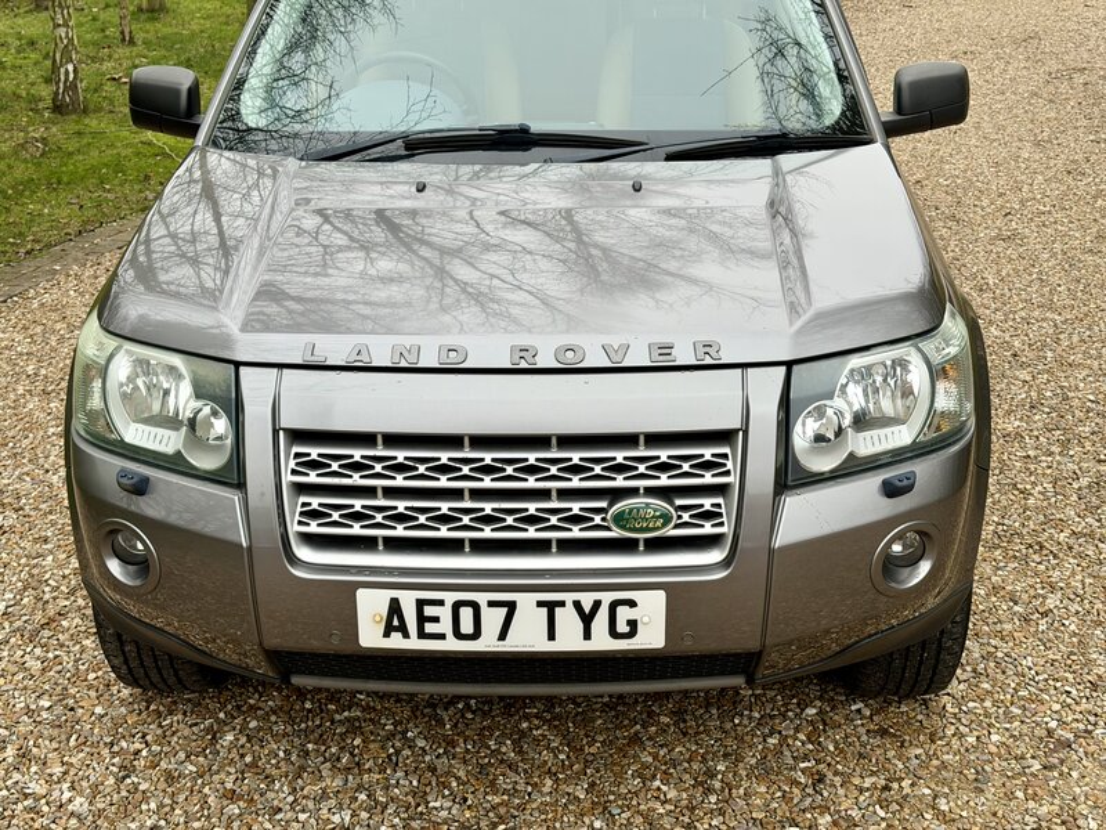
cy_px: 415
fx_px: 1534
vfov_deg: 30.3
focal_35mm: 48
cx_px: 553
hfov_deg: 39.7
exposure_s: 1/121
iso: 64
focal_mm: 6.76
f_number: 1.78
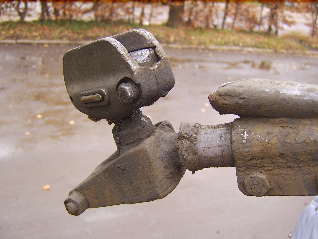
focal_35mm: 31
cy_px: 120
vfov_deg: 45.4
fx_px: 285
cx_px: 159
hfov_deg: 58.4
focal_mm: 8.13
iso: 100
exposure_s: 1/54
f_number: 2.7
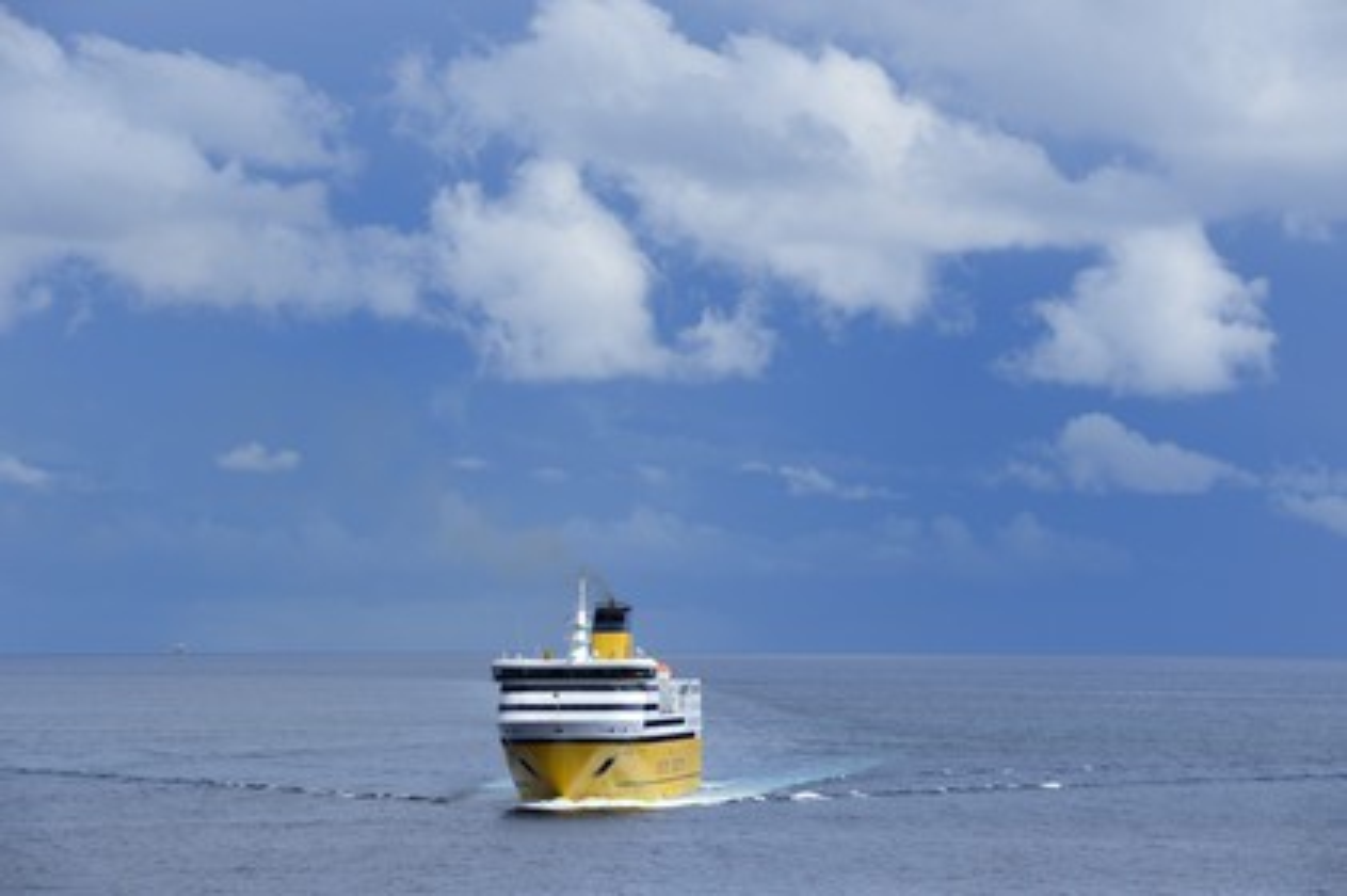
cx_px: 674
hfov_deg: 10.3
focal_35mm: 200
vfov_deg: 6.9
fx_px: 7477
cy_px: 448
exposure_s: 1/320
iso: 200
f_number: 14
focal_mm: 200
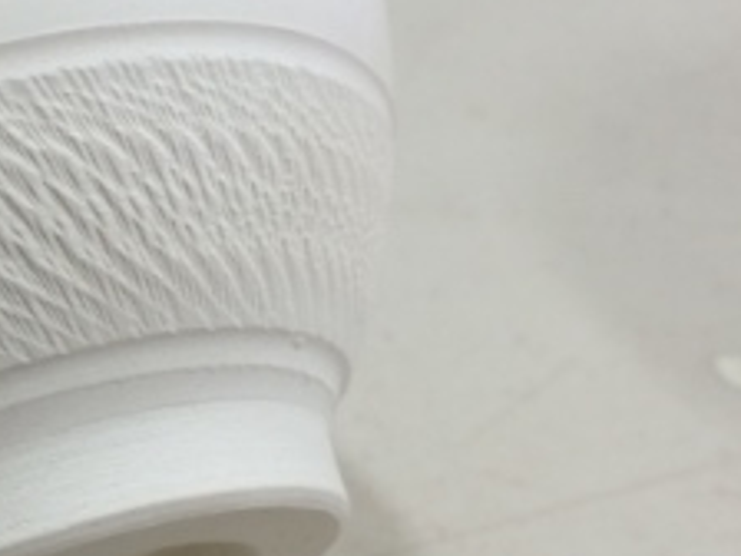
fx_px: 1798
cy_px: 407
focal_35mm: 84
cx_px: -33
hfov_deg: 22.2
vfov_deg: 17.5
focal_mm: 4.15
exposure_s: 1/40
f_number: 2.2
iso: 40
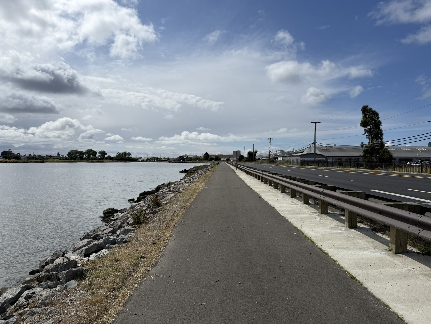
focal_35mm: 24
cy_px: 162
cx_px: 216
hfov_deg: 71.6
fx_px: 299
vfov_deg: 56.8
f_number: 1.78
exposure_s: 1/14286
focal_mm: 6.76
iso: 80
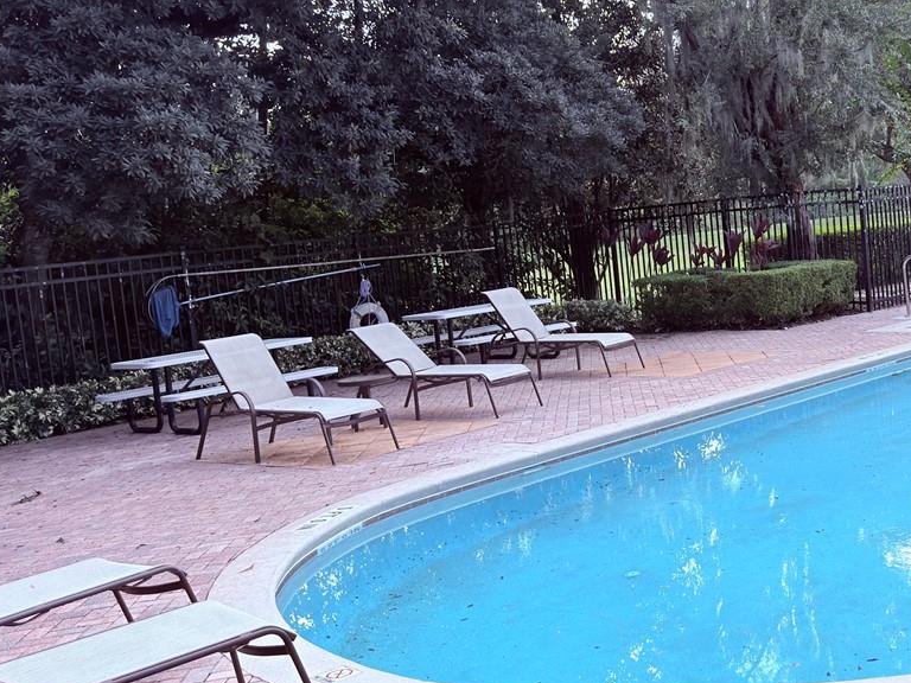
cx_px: 826
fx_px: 1316
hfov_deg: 35.8
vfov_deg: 29.0
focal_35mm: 50
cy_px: 254
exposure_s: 1/2545
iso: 100
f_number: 1.78
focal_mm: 6.76
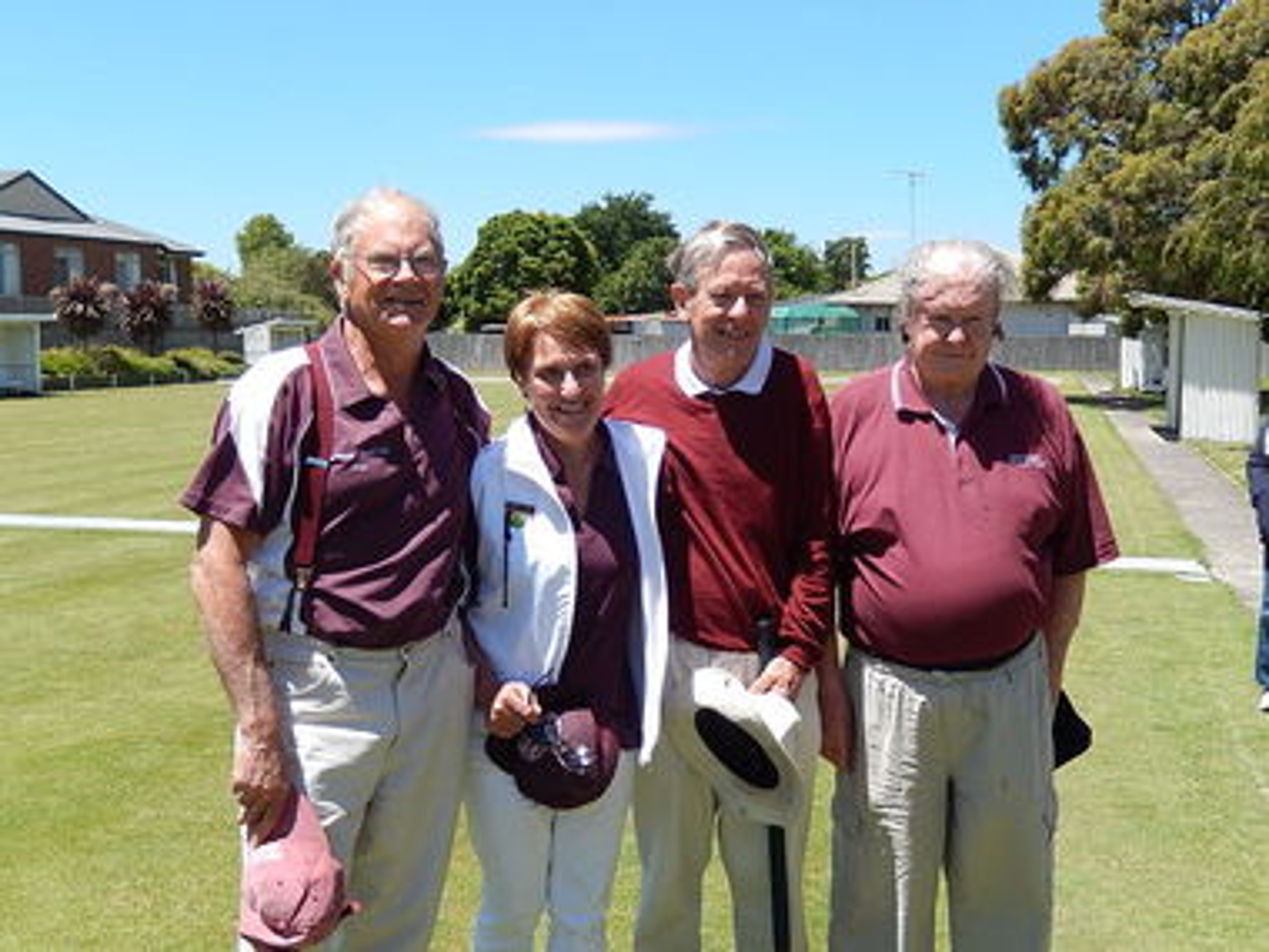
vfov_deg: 35.1
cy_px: 476
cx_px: 634
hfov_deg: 45.8
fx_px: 1503
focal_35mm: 41
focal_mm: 7.3
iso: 125
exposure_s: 1/640
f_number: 4.2
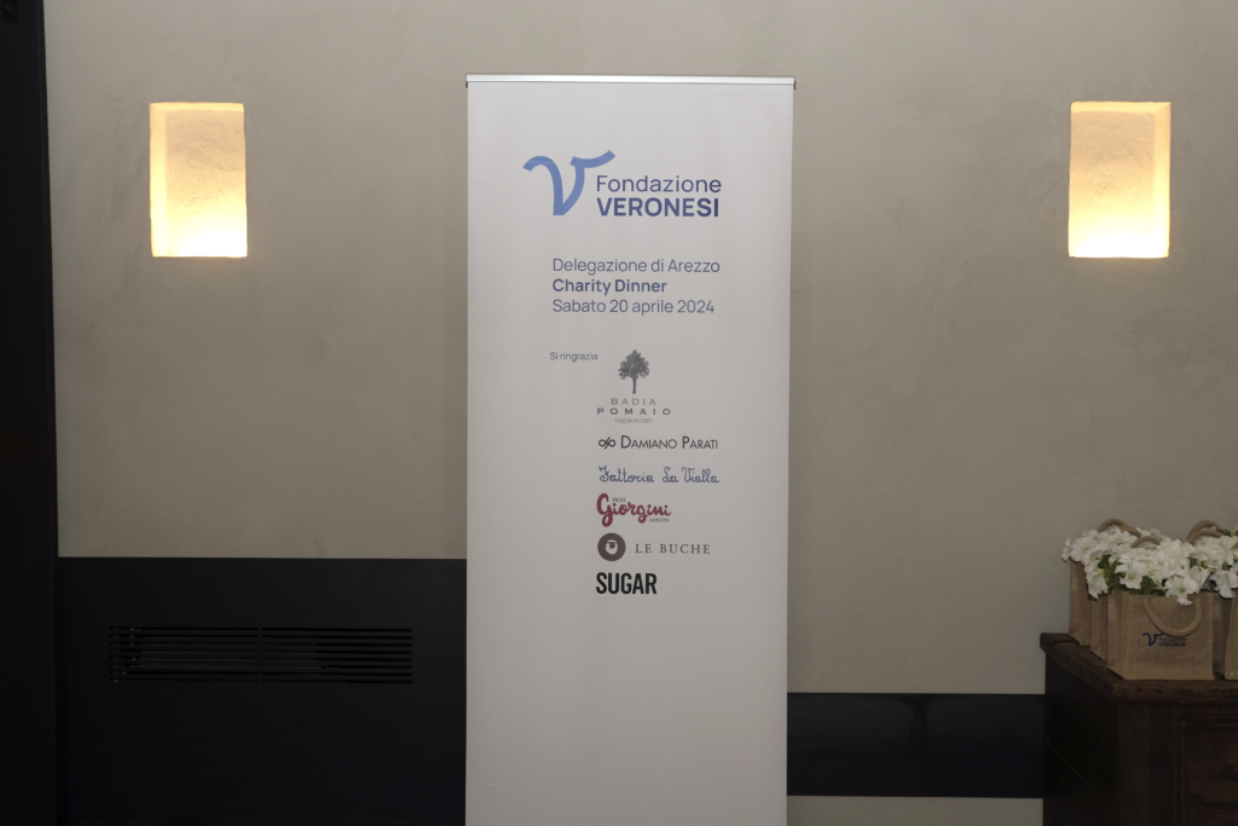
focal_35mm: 40
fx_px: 1376
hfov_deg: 48.5
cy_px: 413
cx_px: 619
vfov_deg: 33.4
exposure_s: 1/60
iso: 800
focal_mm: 26.6
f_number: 5
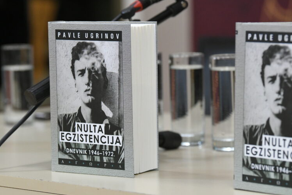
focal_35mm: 167
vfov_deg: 8.2
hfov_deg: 12.3
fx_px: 1355
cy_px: 88
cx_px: 156
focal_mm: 122
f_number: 4
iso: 3200
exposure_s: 1/250
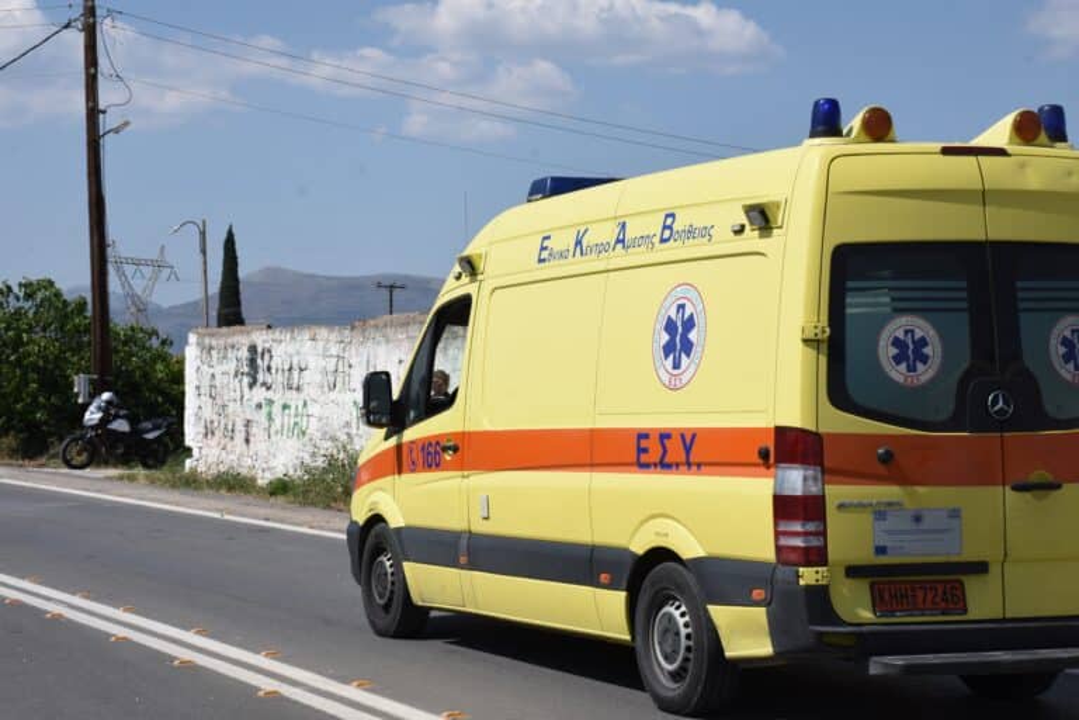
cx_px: 540
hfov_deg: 27.0
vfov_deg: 18.2
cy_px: 360
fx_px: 2248
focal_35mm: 75
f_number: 14
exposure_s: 1/800
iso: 500
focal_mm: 50
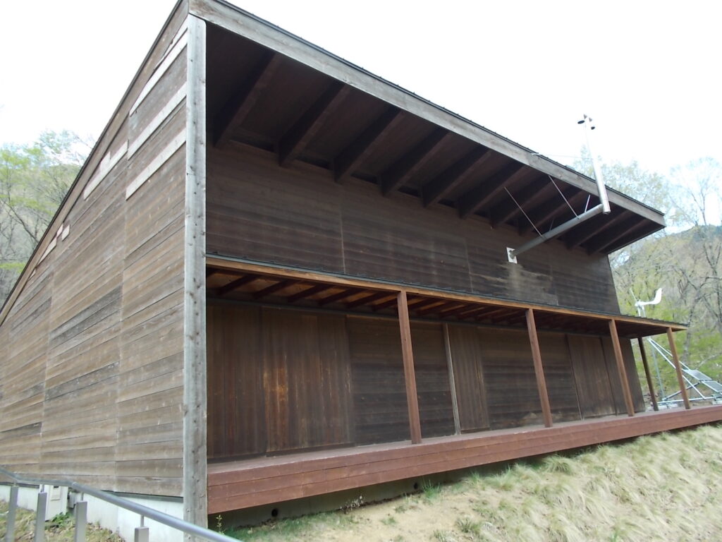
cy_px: 271
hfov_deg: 67.3
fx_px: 542
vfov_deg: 53.1
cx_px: 361
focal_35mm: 26
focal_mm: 4.6
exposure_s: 1/125
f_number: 3.2
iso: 80
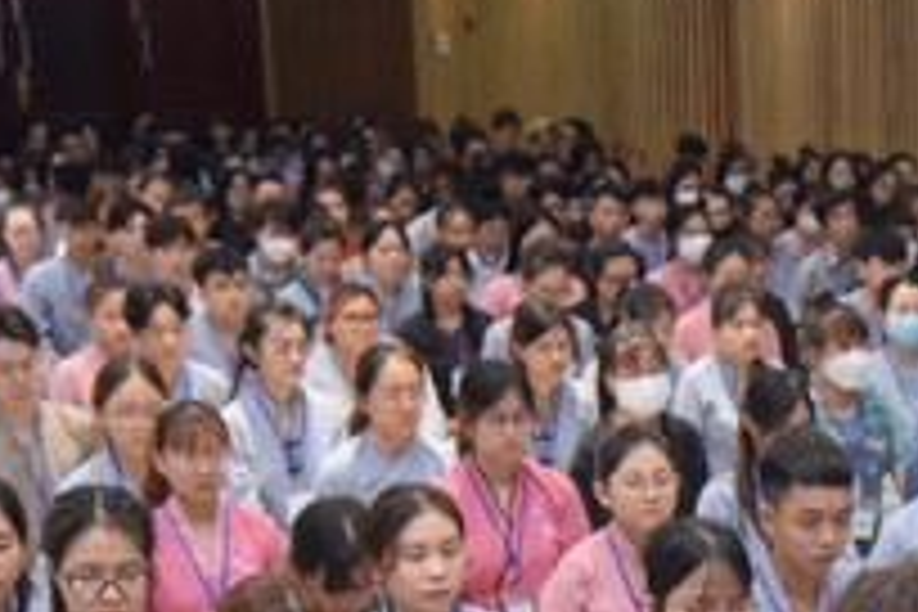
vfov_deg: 11.0
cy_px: 801
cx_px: 976
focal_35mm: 121
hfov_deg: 16.5
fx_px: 3085
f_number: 4.5
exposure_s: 1/125
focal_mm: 38
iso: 1600
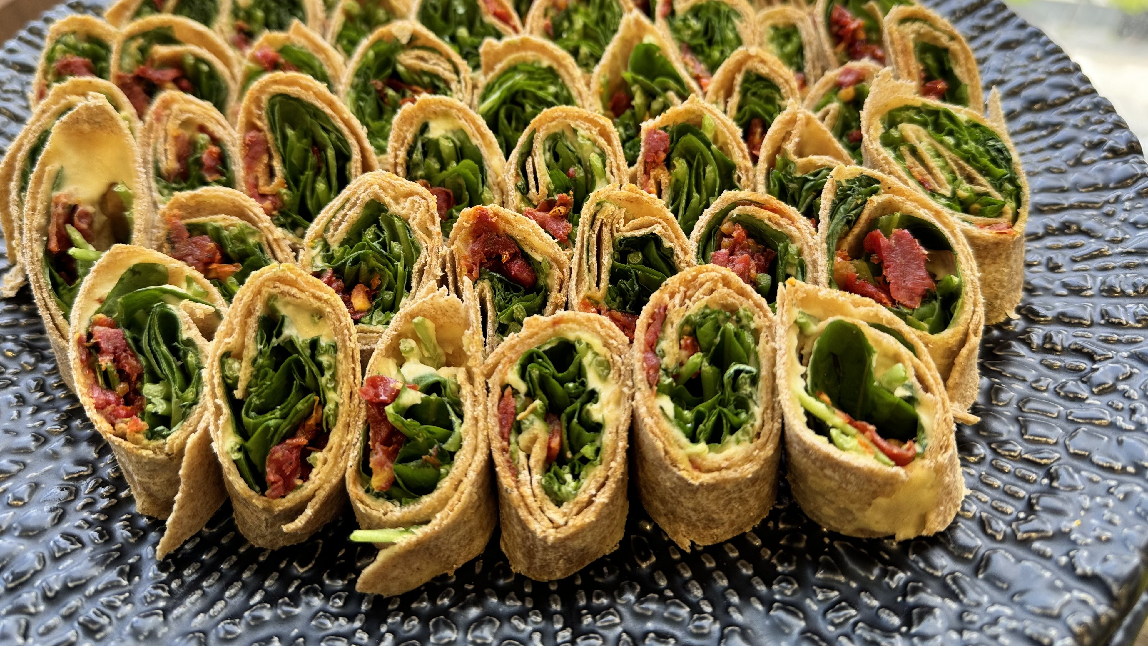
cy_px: 237
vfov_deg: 42.5
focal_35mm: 27
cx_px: 556
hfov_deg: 69.8
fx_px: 822
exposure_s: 1/121
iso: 125
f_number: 1.78
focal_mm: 6.76
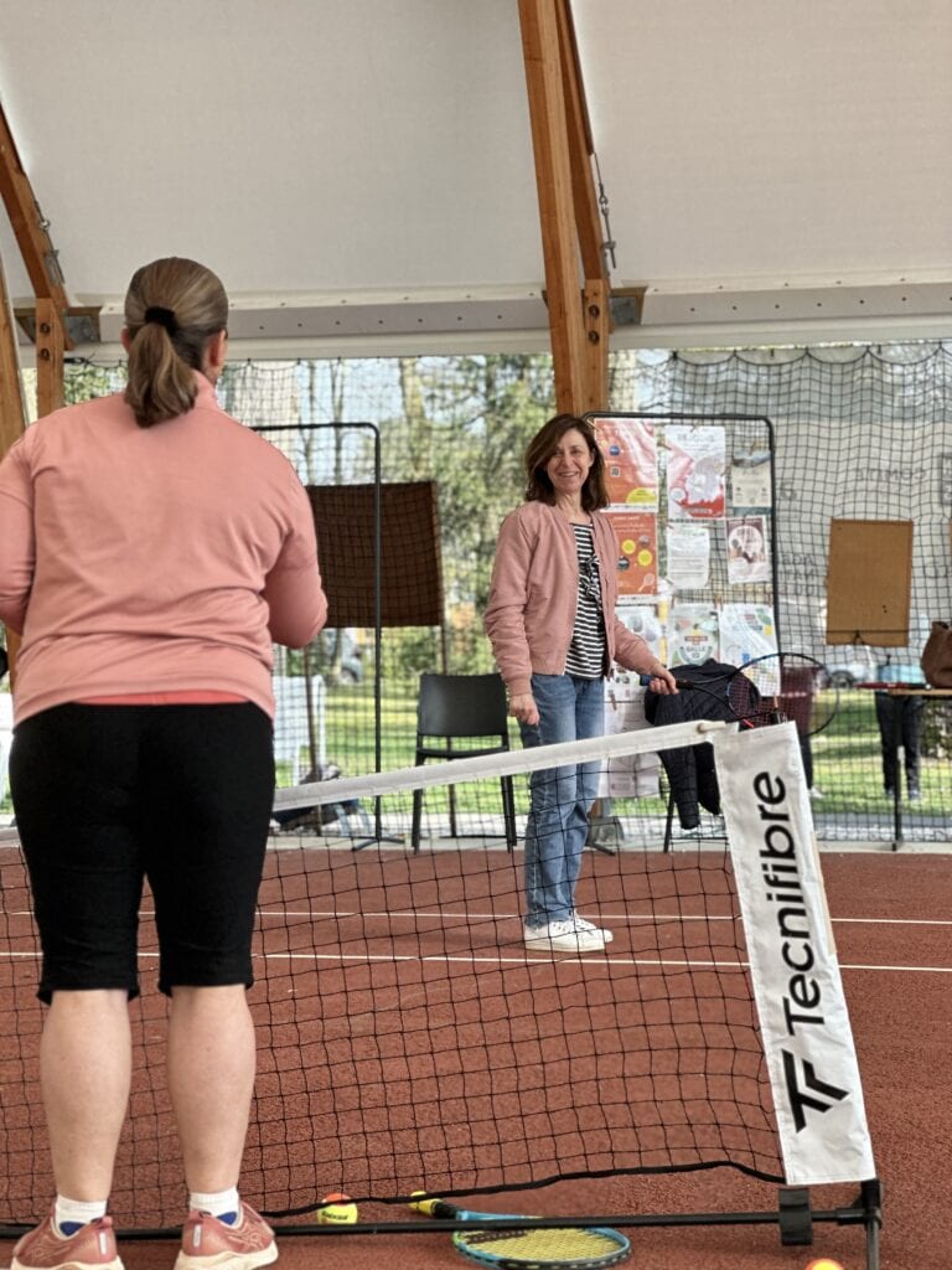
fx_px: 2824
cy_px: 635
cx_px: 476
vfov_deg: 25.3
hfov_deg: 19.1
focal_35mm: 77
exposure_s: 1/121
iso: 40
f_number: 2.8
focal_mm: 9
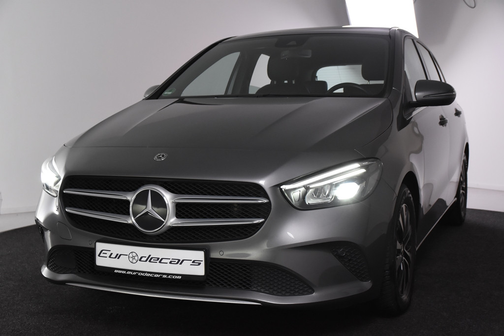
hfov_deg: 38.9
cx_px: 252
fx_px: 714
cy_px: 168
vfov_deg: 26.5
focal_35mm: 51
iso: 1600
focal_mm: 34
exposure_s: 1/125
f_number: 5.6
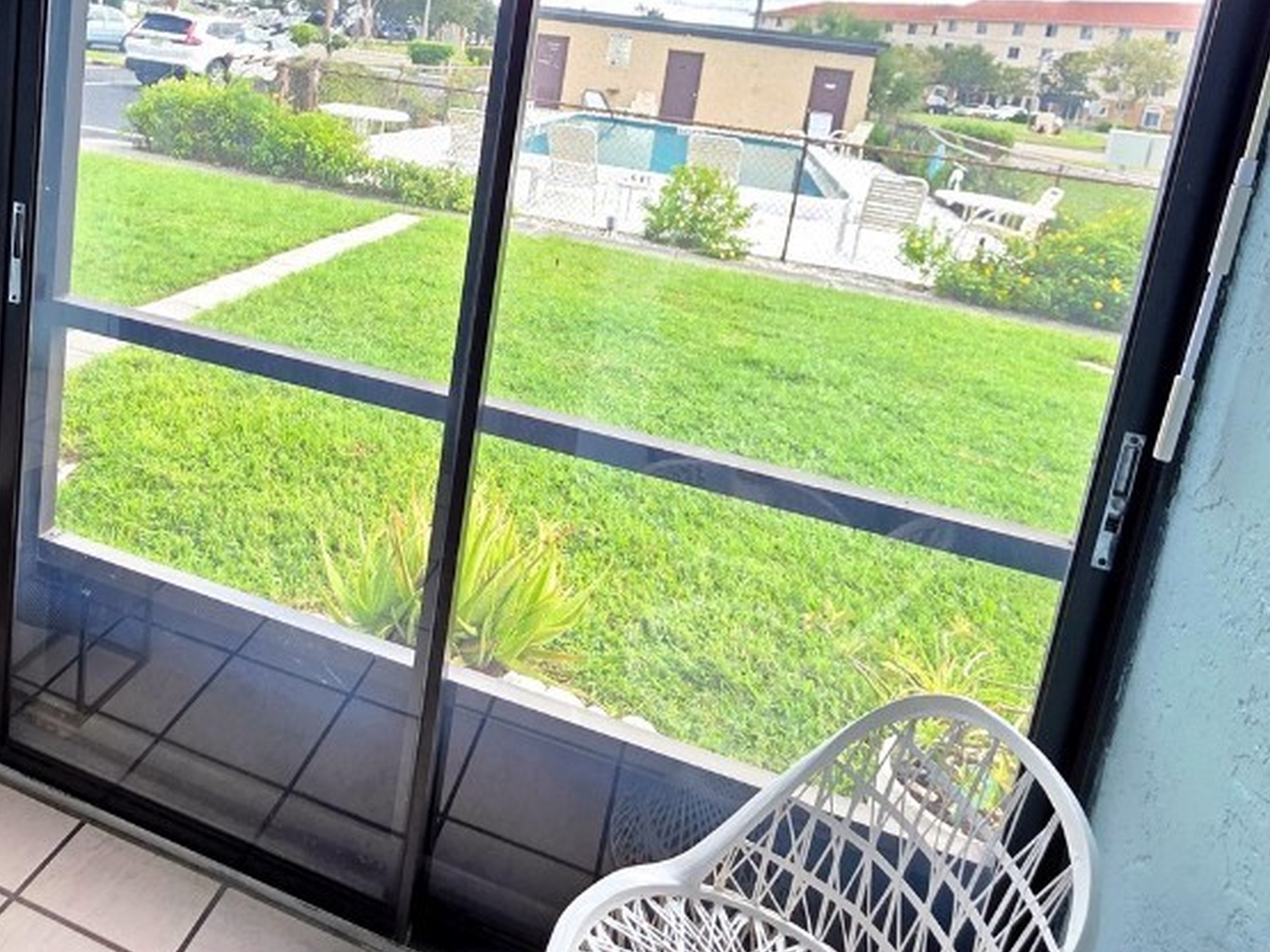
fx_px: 880
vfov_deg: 53.7
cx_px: 391
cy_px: 215
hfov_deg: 68.9
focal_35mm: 24
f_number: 1.9
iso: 25
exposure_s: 1/120
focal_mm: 2.2
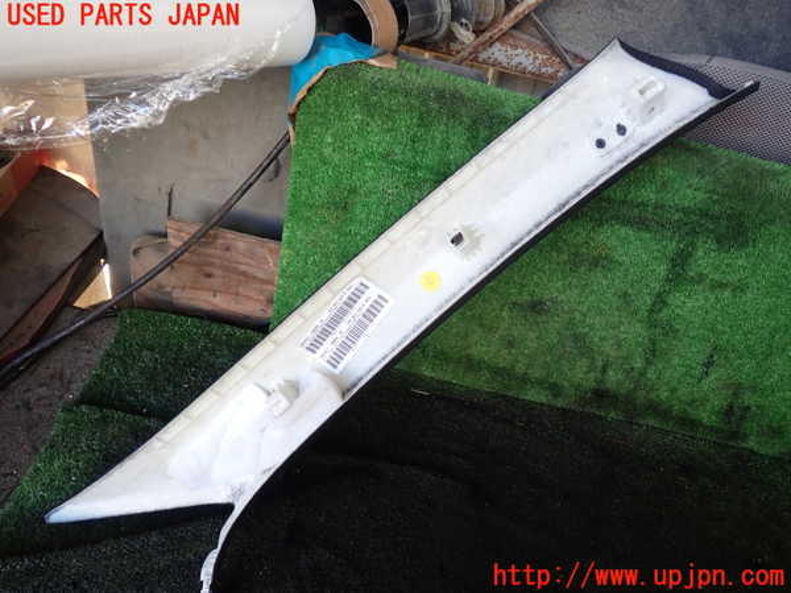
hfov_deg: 60.0
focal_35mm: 30
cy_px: 296
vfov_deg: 46.8
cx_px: 396
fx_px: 686
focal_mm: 5.4
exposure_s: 1/60
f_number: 2.3
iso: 100
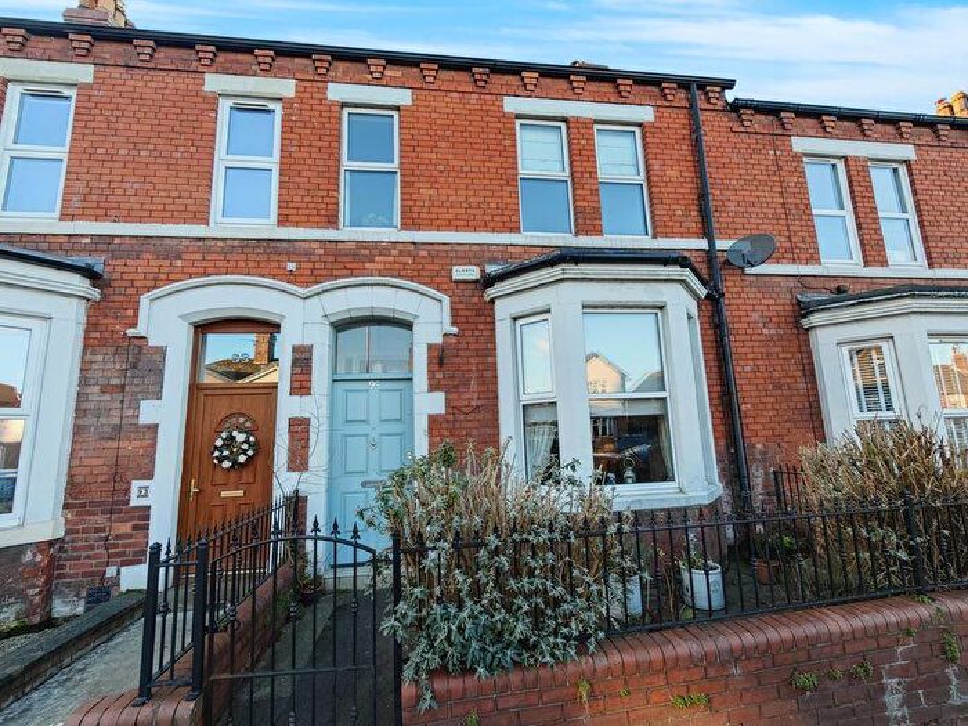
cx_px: 484
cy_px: 363
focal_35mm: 14
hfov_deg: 102.1
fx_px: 391
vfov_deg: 85.7
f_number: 1.8
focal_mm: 2.03
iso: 64
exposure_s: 1/100
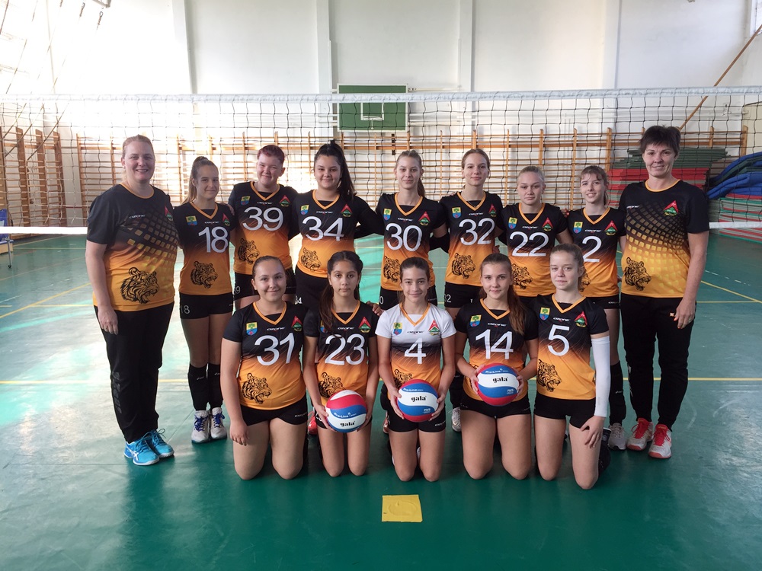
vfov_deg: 48.2
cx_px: 381
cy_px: 286
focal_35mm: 29
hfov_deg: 61.7
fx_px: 638
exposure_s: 1/50
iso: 32
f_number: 2.2
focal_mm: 4.15
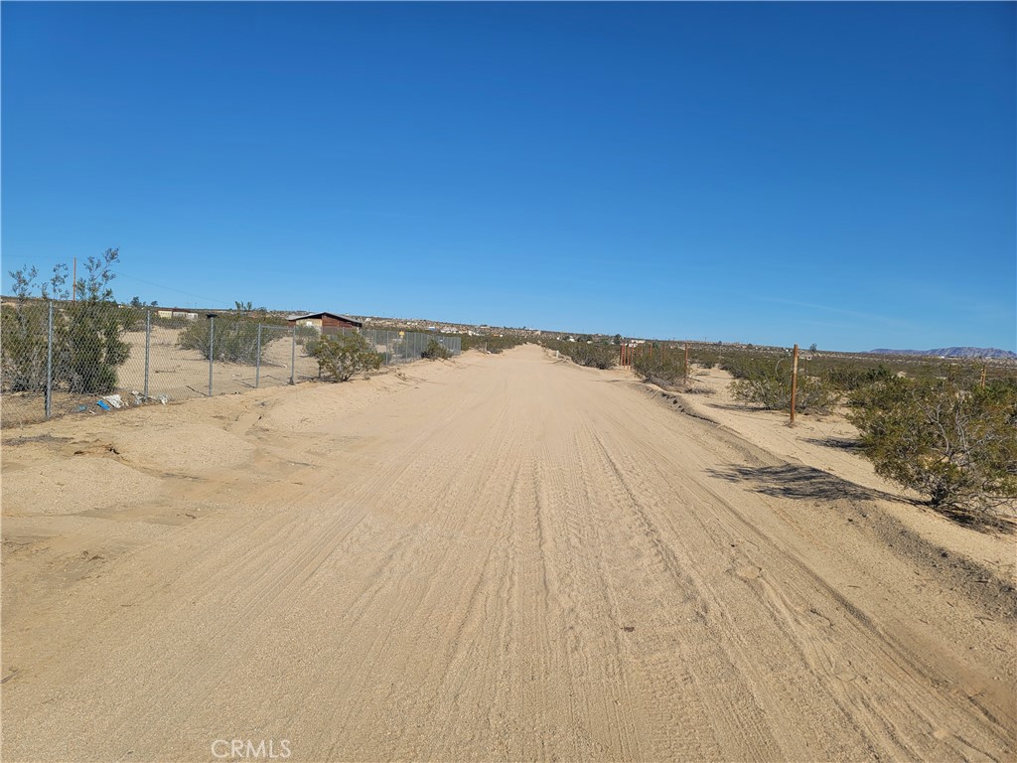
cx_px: 508
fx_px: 734
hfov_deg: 69.4
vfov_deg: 54.9
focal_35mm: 25
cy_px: 382
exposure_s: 1/1899
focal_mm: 7
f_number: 1.8
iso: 20
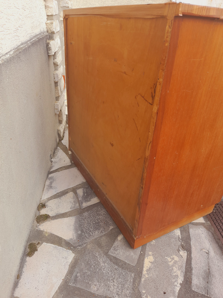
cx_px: 112
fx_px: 215
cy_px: 149
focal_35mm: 25
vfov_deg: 69.4
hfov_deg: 54.9
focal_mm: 4.6
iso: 20
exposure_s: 1/202
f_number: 2
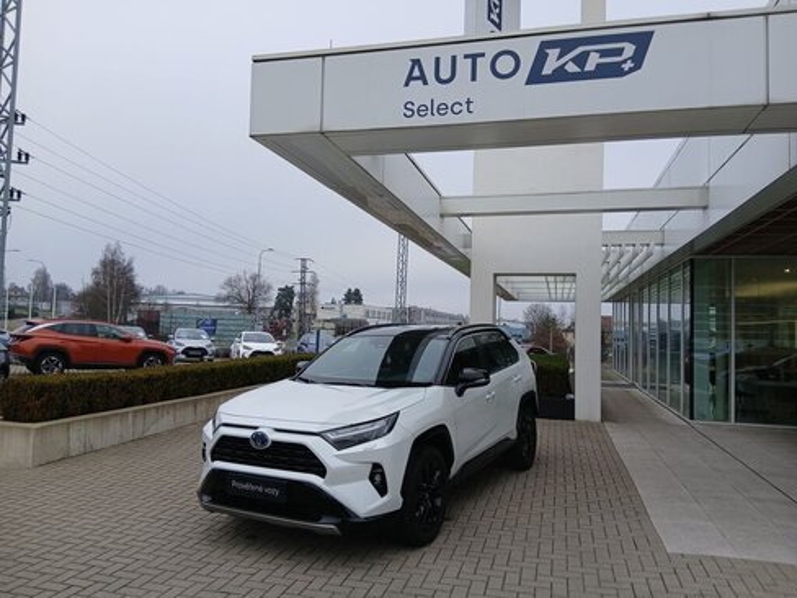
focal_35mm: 26
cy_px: 299
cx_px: 398
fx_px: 599
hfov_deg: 67.3
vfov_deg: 53.1
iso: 25
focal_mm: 3.98
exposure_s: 1/100
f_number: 1.8
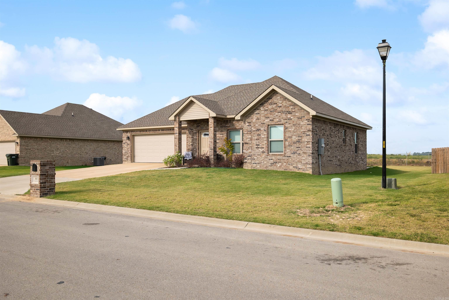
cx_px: 224
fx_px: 362
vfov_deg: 45.0
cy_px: 150
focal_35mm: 29
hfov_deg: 63.7
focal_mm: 29
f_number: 5.6
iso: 100
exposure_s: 1/400
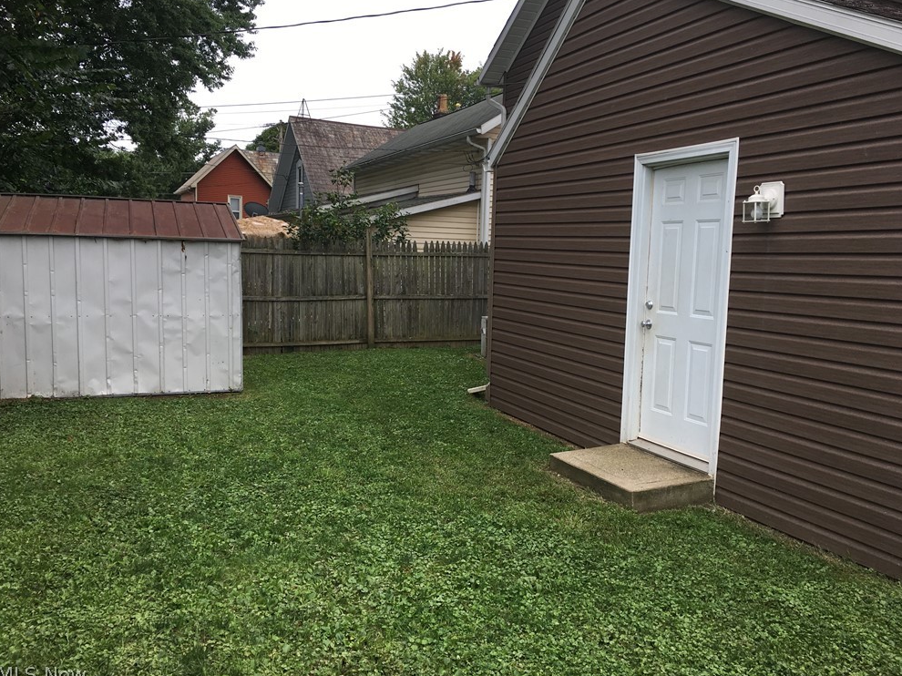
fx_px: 782
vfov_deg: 46.8
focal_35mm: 30
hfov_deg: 60.0
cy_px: 340
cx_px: 458
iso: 25
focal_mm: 4.15
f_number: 2.2
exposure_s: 1/238
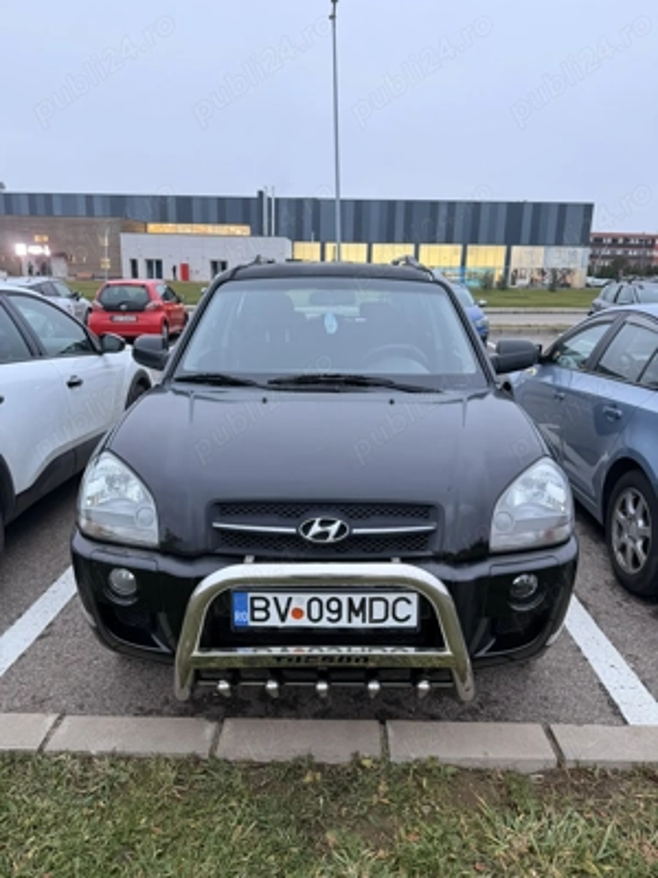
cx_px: 329
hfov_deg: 56.8
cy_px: 439
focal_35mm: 24
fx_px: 608
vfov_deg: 71.6
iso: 250
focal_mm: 6.76
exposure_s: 1/60
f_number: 1.78
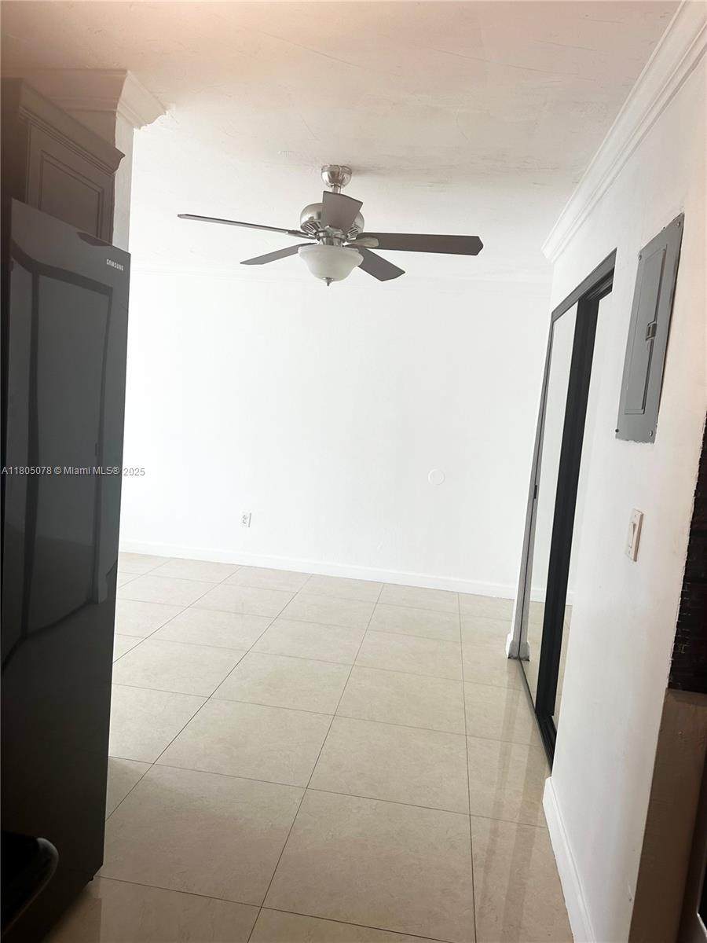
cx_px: 354
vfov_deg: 71.6
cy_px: 472
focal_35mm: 24
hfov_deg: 56.8
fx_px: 654
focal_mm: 6.86
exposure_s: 1/120
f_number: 1.78
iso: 100
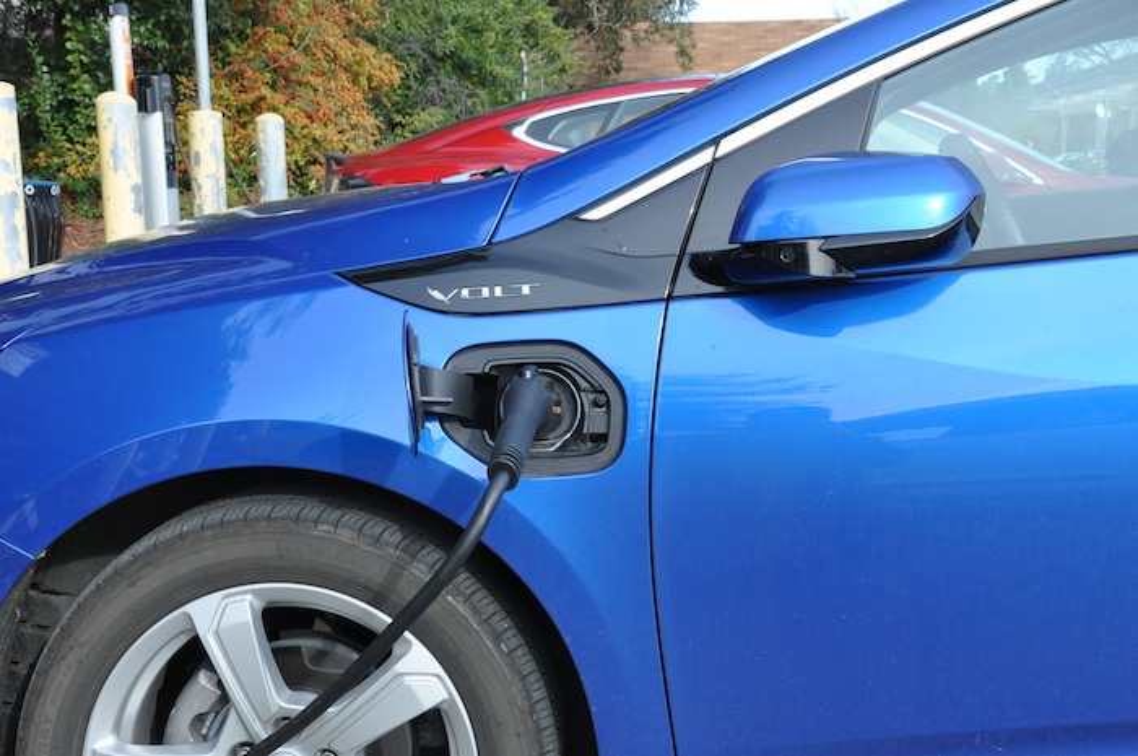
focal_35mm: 51
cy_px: 378
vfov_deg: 26.4
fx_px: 1610
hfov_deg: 38.9
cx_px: 569
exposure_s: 1/160
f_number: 13
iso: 800
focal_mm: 34
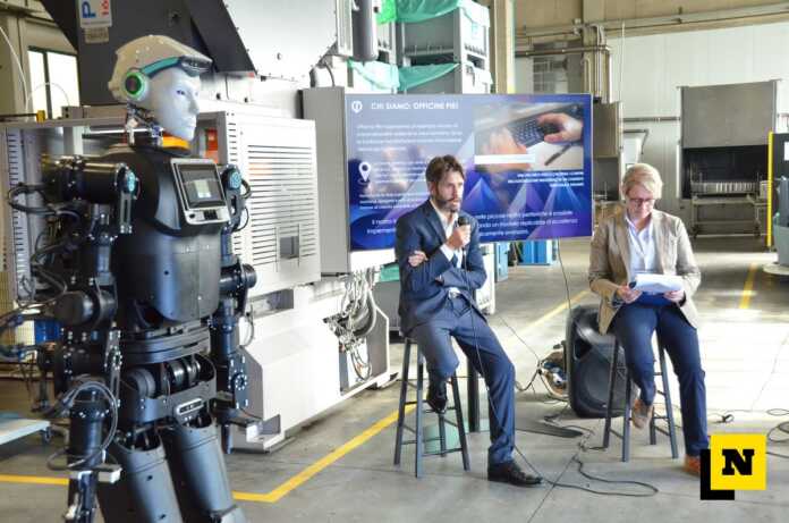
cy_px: 262
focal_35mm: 46
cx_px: 394
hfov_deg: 42.4
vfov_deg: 28.8
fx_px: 1017
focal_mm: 31
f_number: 5.6
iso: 4000
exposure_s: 1/200
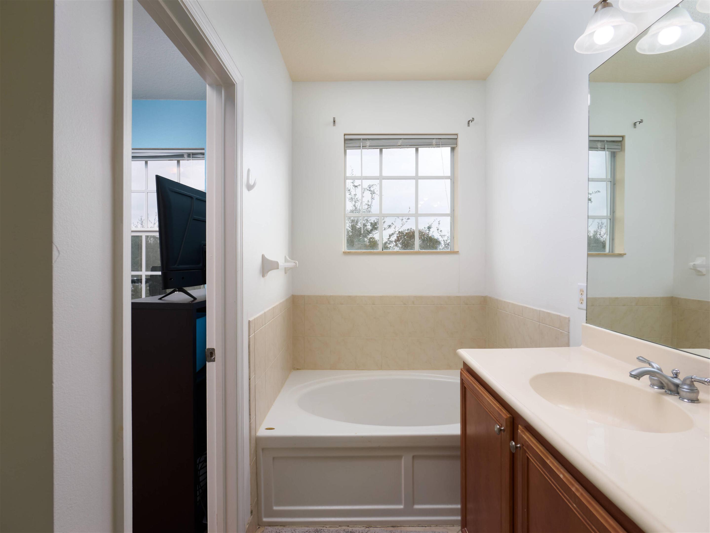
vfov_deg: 71.6
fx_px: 369
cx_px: 355
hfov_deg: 87.7
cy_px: 266
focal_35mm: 18
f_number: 5.6
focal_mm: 9
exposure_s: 1/250
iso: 100
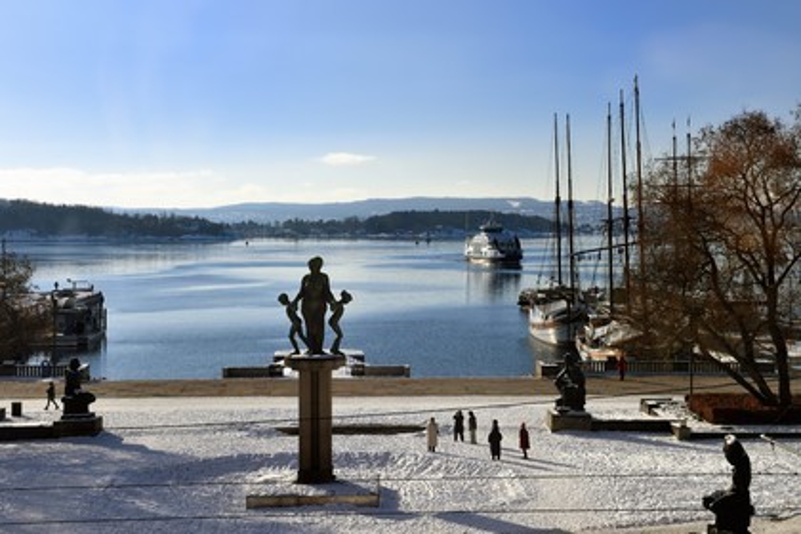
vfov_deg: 19.5
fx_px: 1557
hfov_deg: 28.8
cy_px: 267
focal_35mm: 70
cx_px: 400
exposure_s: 1/320
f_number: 16
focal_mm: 70
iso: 200
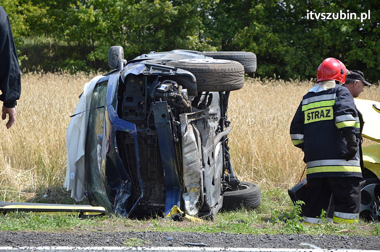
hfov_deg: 19.5
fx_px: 1107
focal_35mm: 105
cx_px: 190
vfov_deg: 13.0
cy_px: 126
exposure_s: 1/500
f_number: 5.6
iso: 200
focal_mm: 70
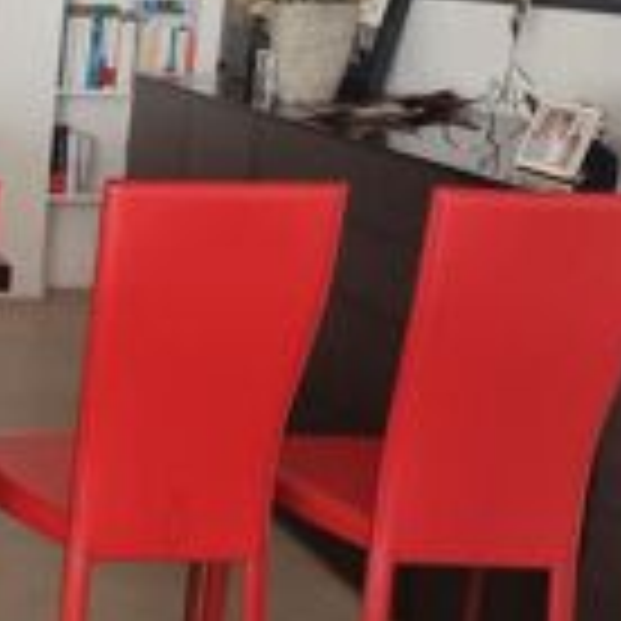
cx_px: -297
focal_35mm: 80
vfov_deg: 21.7
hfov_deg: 19.1
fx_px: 1624
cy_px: 302
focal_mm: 5.4
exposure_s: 1/100
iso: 160
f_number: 1.8
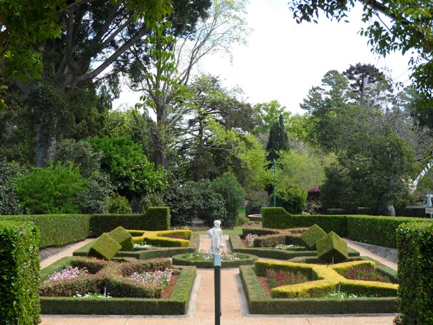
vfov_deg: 23.7
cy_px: 162
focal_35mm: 62
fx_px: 776
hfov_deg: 31.2
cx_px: 216
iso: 80
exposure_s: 1/250
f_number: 4.2
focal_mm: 10.2
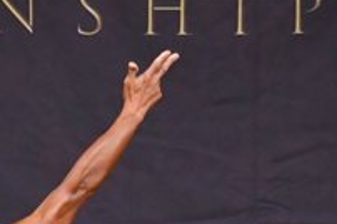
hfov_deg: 2.1
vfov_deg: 1.4
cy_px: 423
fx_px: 9159
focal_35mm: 980
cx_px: -24
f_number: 5.6
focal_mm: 170
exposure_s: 1/400
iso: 5000
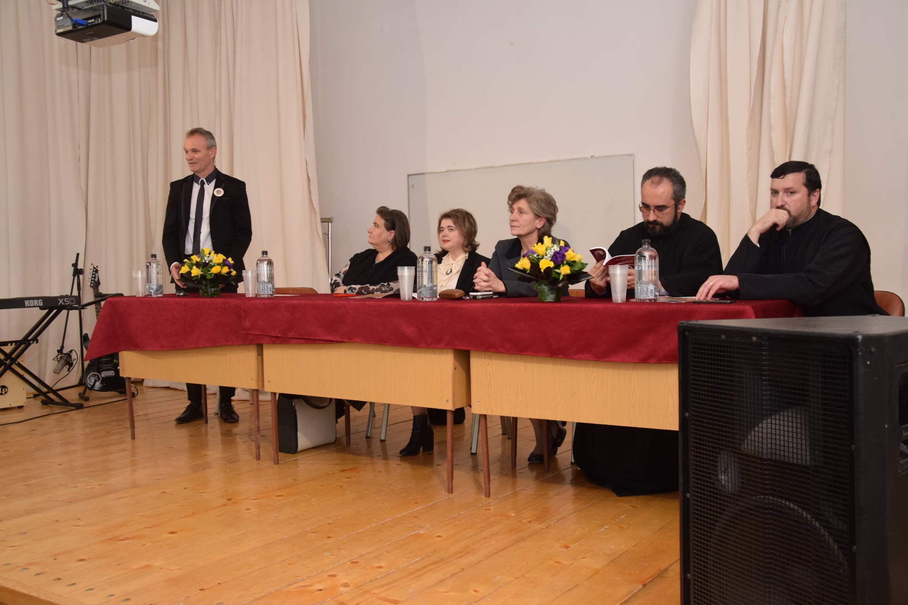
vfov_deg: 36.9
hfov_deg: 53.1
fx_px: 908
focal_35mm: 36
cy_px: 302
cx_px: 454
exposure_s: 1/80
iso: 800
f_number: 6.3
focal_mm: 24
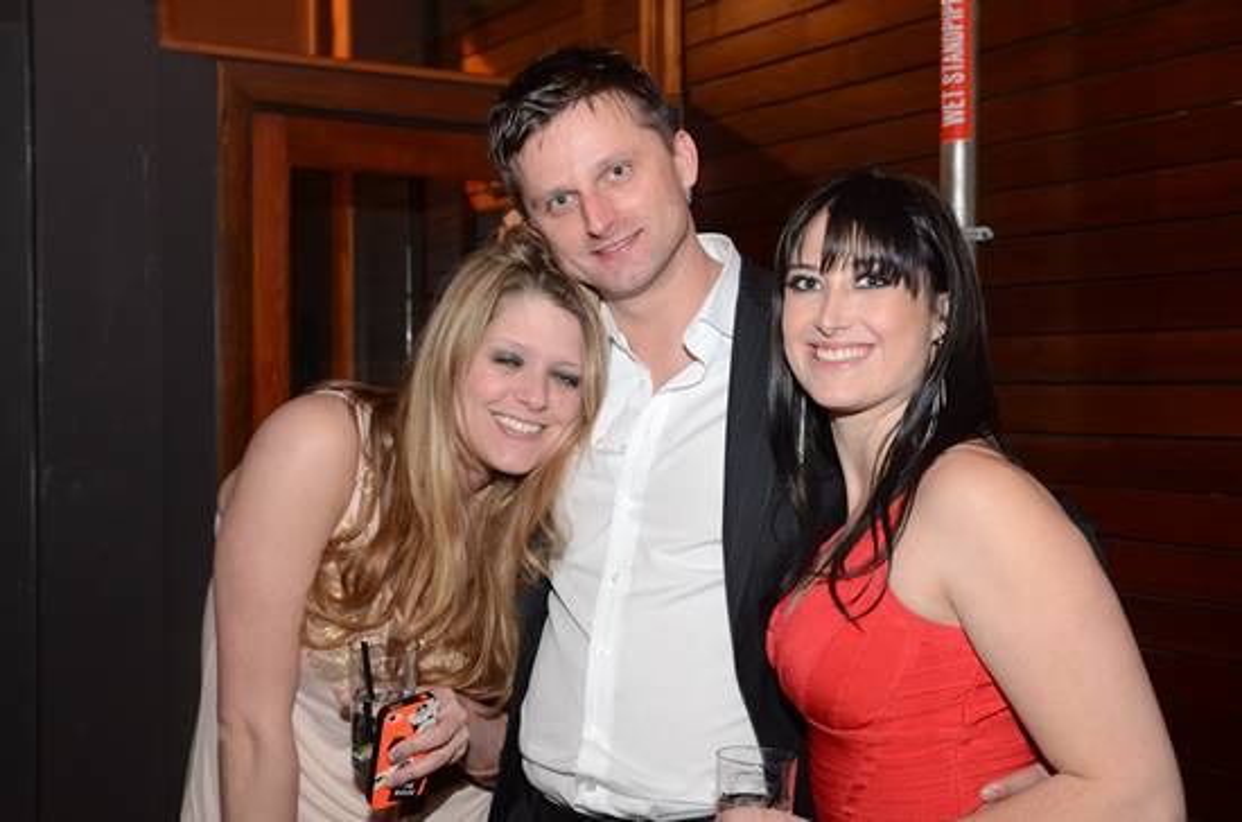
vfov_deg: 27.9
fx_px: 1652
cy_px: 411
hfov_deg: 41.2
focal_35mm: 48
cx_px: 621
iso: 1250
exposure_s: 1/30
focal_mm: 32
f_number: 5
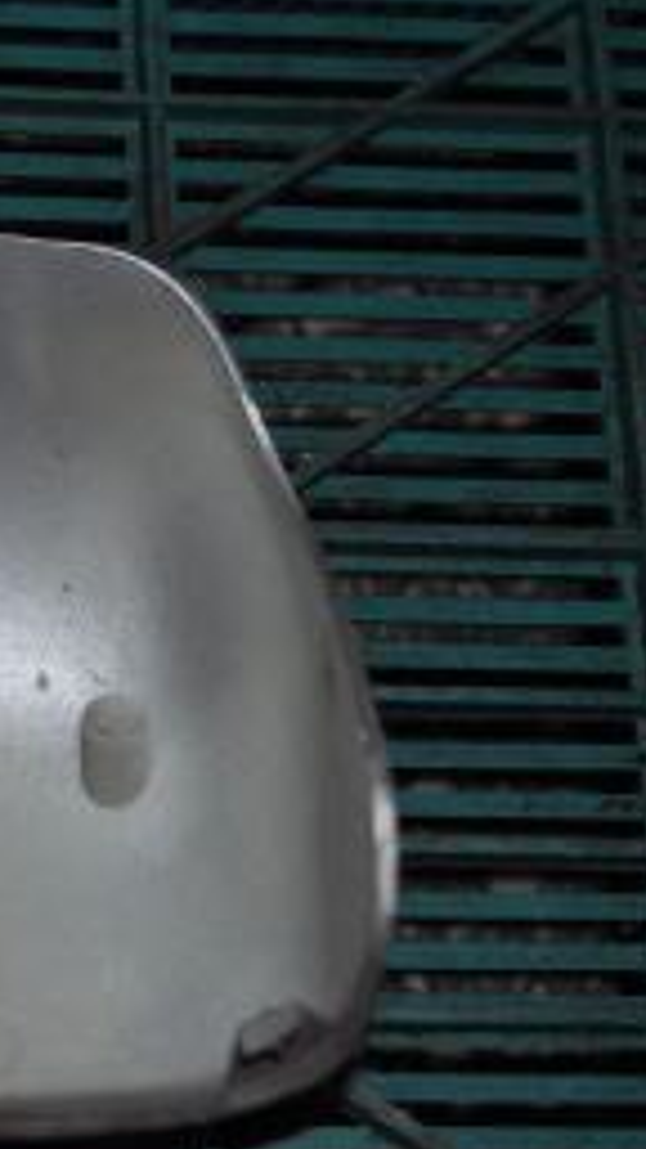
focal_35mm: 89
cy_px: 588
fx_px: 2711
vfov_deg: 23.9
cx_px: -359
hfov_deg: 12.8
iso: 320
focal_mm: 29
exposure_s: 1/60
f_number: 4.5
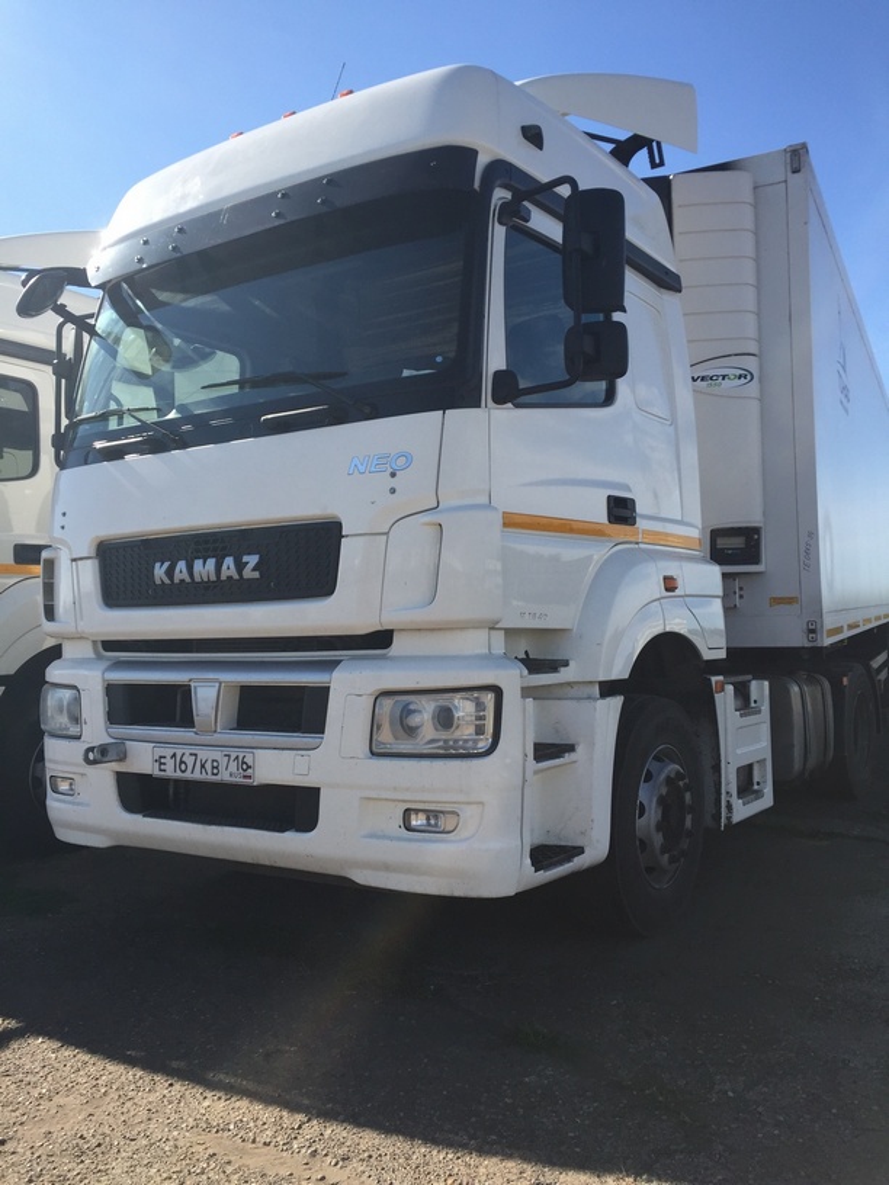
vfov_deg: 61.7
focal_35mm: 29
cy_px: 592
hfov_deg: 48.2
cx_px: 444
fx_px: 993
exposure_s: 1/1522
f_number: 2.2
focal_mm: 4.15
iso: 32
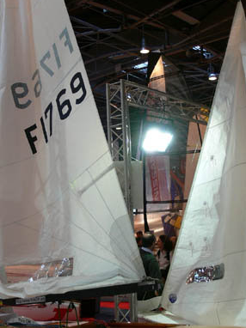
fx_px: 493
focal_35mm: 52
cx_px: 107
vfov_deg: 36.8
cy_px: 163
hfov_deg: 28.0
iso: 80
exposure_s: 1/50
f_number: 2.8
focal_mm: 7.4
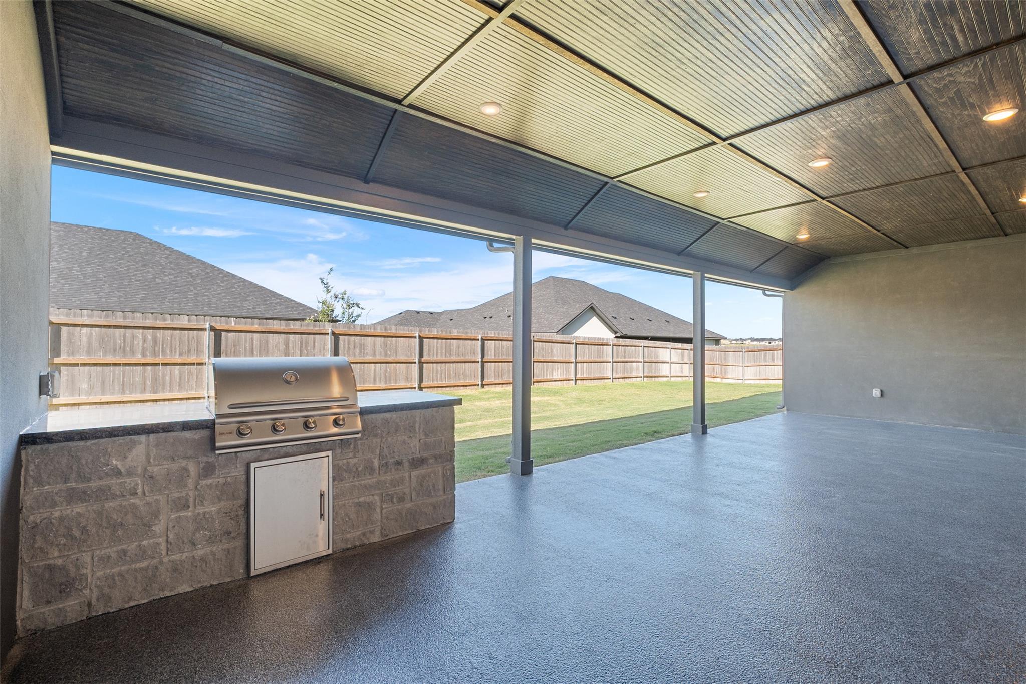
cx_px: 513
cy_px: 342
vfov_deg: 73.7
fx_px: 456
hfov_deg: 96.7
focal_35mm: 16
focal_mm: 16
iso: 250
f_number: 8
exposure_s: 1/15
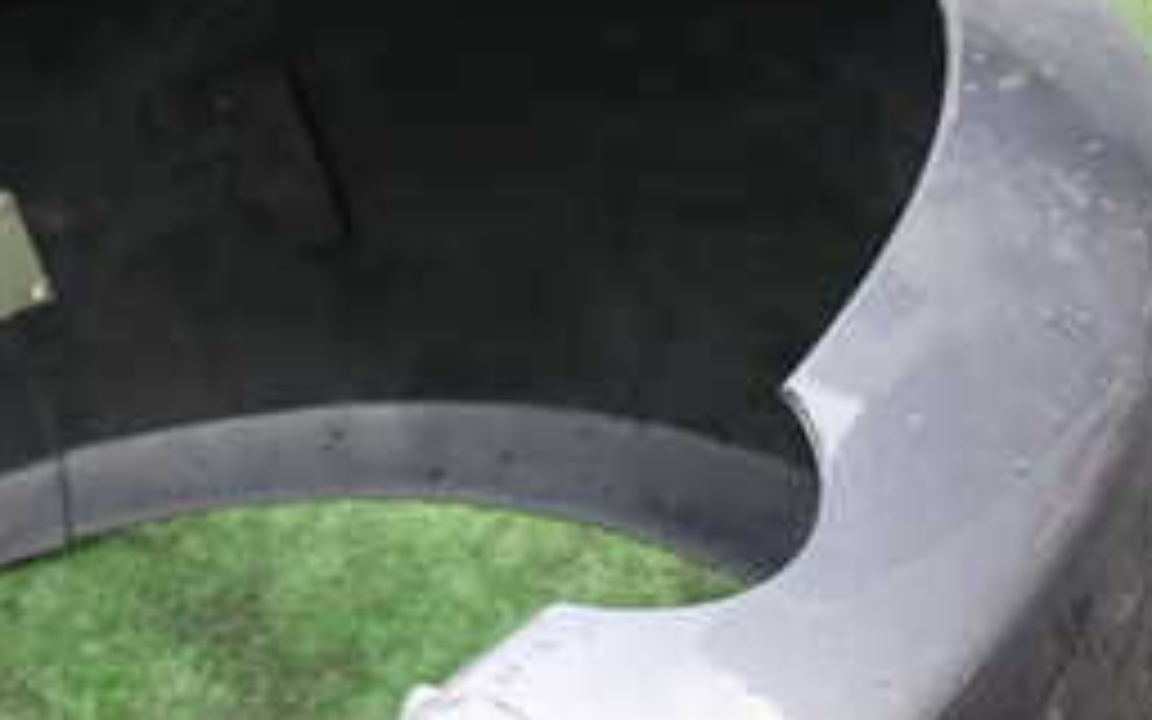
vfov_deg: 19.0
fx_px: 1947
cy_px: 994
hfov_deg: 31.7
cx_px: 153
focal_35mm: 62
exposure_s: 1/80
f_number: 2.8
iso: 100
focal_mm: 4.5
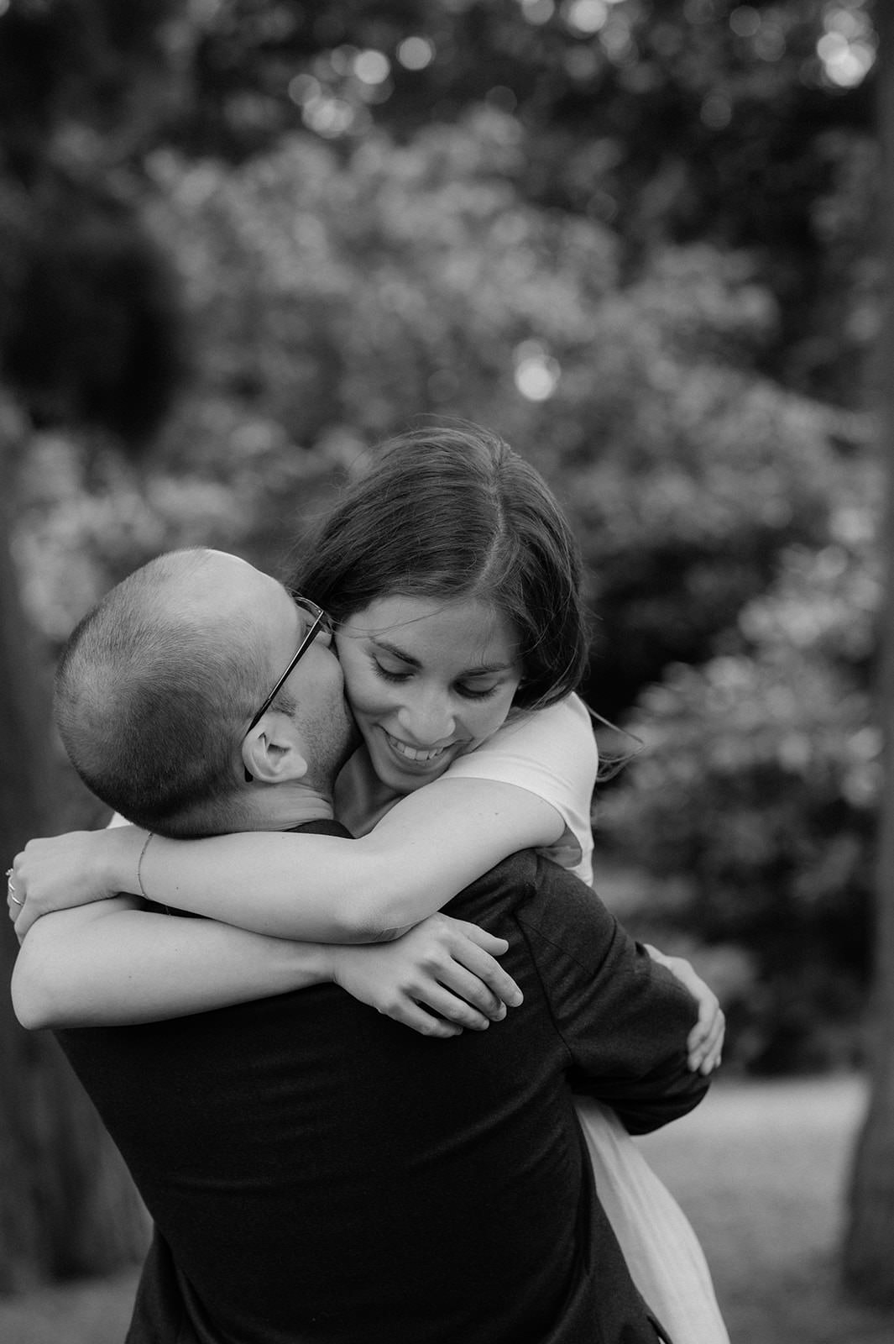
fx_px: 3169
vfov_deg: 23.9
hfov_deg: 16.1
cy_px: 672
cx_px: 447
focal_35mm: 85
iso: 400
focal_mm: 85
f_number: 3.5
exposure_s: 1/800
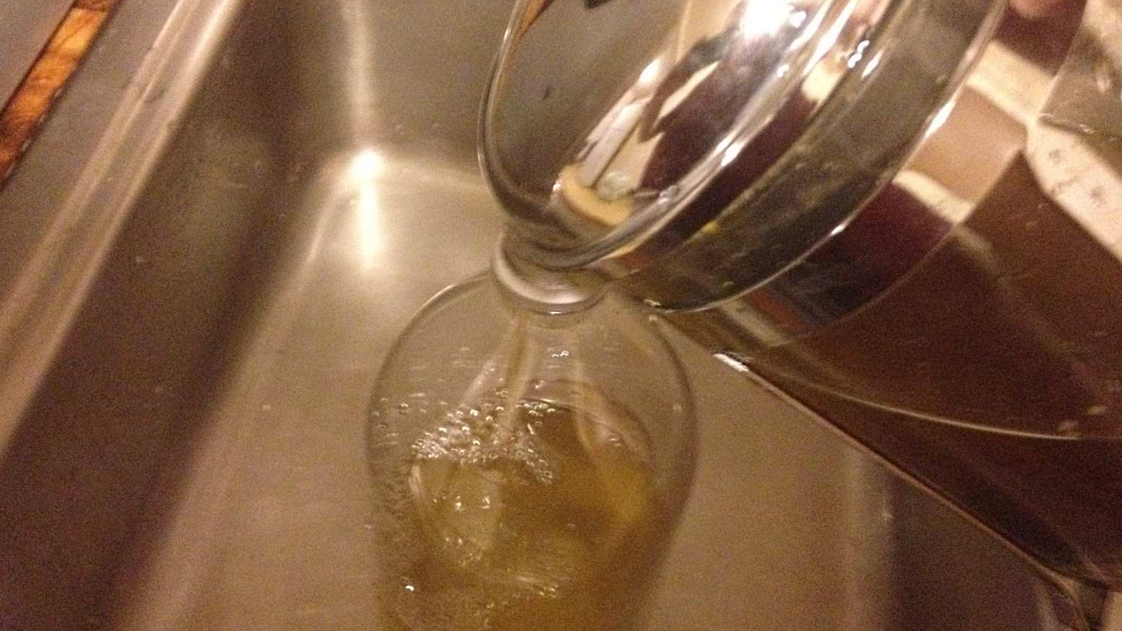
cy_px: 312
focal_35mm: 39
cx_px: 565
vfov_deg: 30.4
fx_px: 1160
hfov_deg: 51.6
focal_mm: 4.28
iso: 800
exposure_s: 1/15
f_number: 2.4
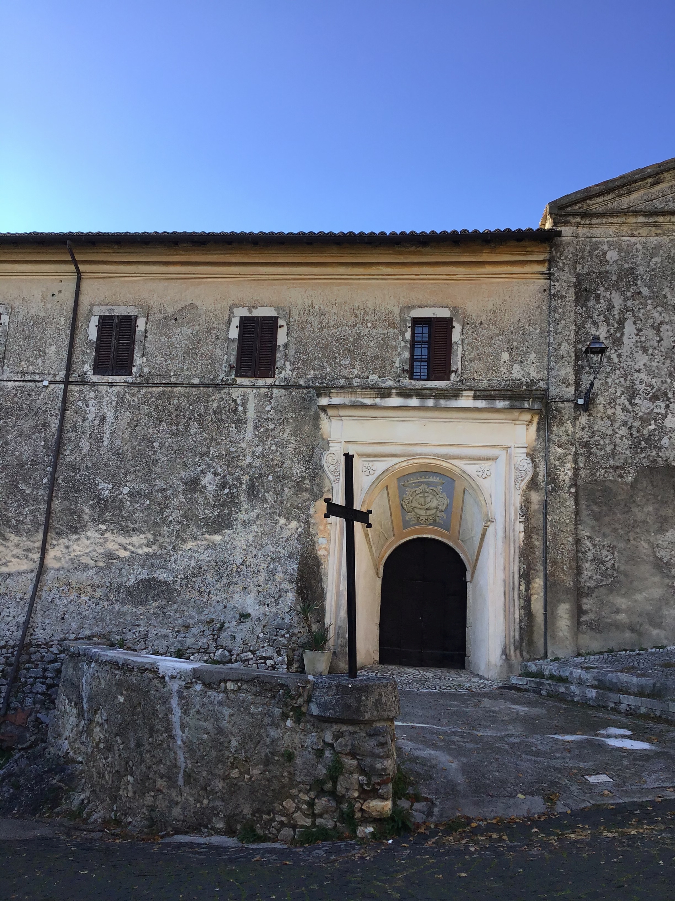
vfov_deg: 58.4
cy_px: 450
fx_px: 806
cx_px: 338
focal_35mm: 31
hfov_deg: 45.4
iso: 25
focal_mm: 3.3
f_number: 2.4
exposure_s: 1/424
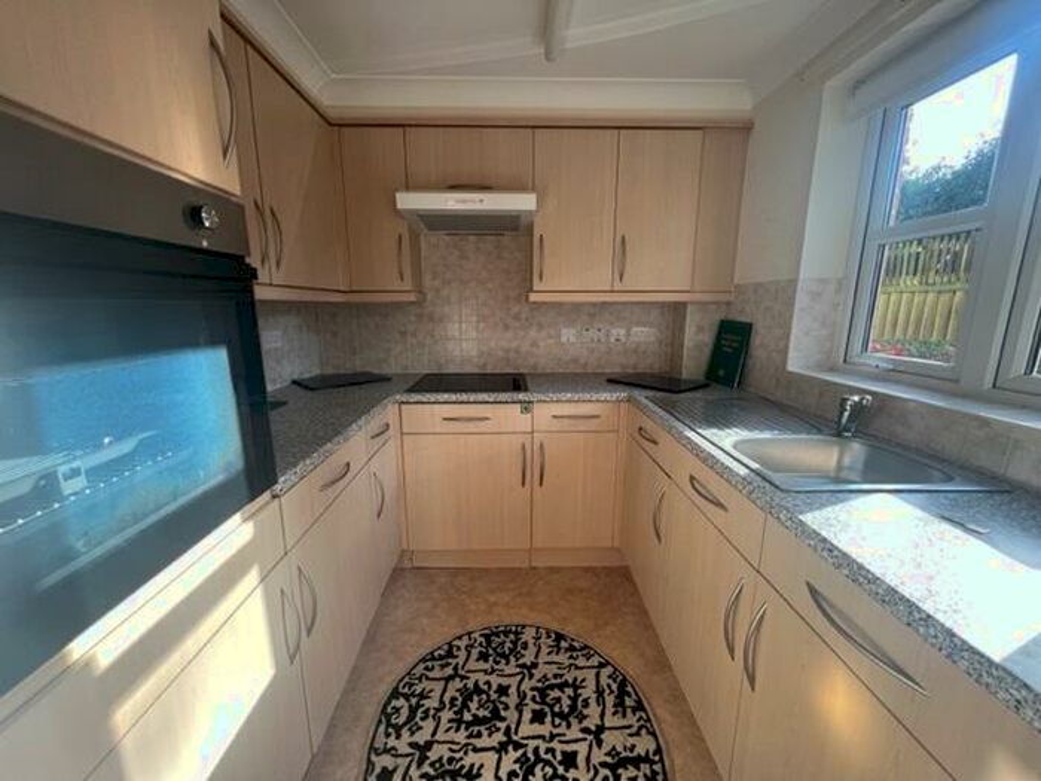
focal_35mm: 13
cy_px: 390
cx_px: 520
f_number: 1.8
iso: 64
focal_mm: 1.57
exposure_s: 1/99
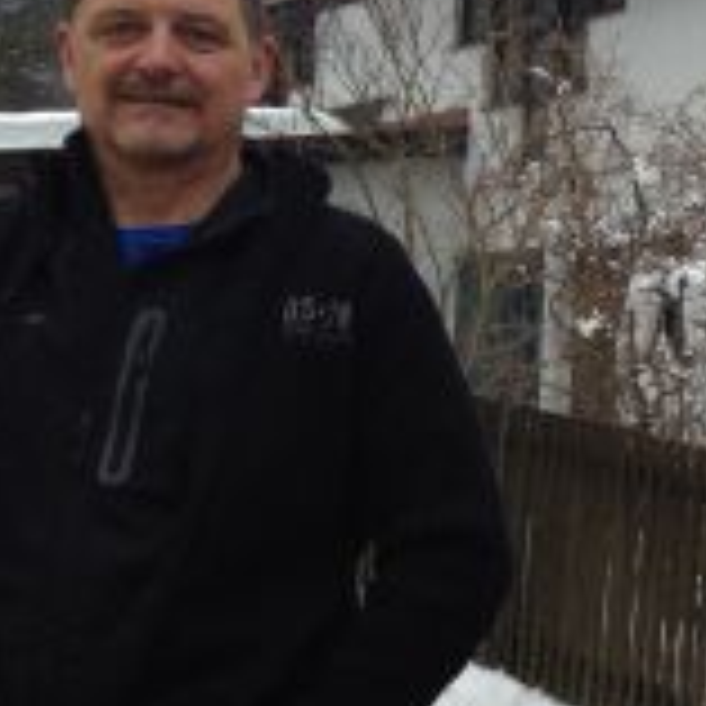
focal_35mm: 126
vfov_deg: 13.8
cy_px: 432
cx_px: 1412
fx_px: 2907
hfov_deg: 12.3
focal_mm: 4.28
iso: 64
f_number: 2.4
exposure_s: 1/627
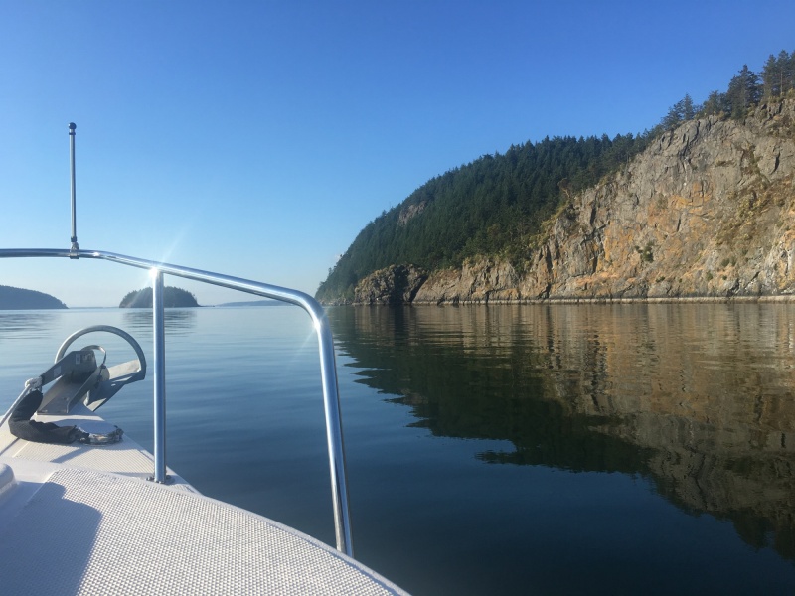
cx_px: 398
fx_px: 666
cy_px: 298
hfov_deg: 61.7
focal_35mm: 29
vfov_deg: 48.2
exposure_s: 1/1241
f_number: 2.2
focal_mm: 4.15
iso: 25
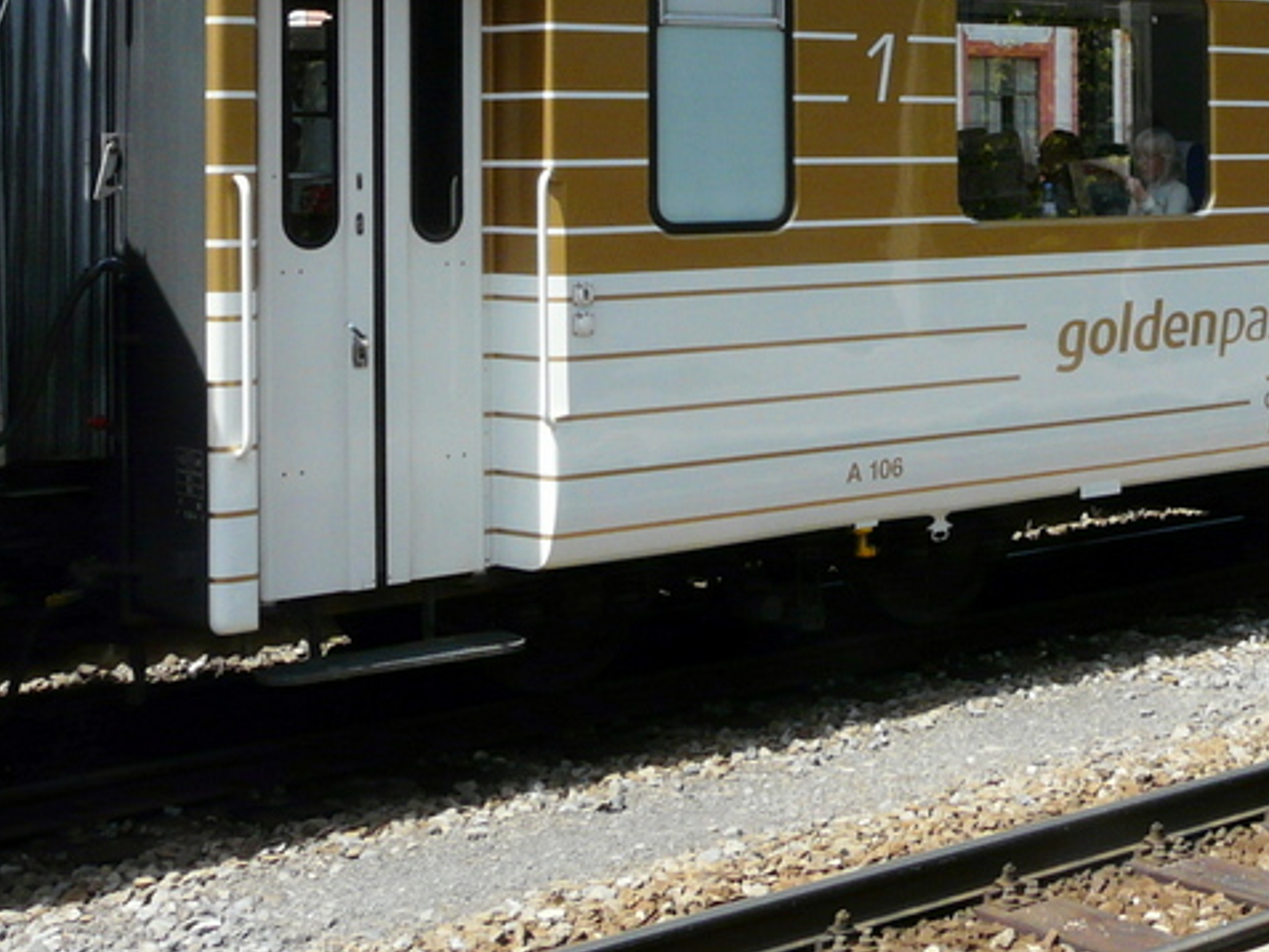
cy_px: 106
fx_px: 2383
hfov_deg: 28.5
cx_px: 1184
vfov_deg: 22.1
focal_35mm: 65
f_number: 5.6
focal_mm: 5.1
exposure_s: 1/250
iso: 100
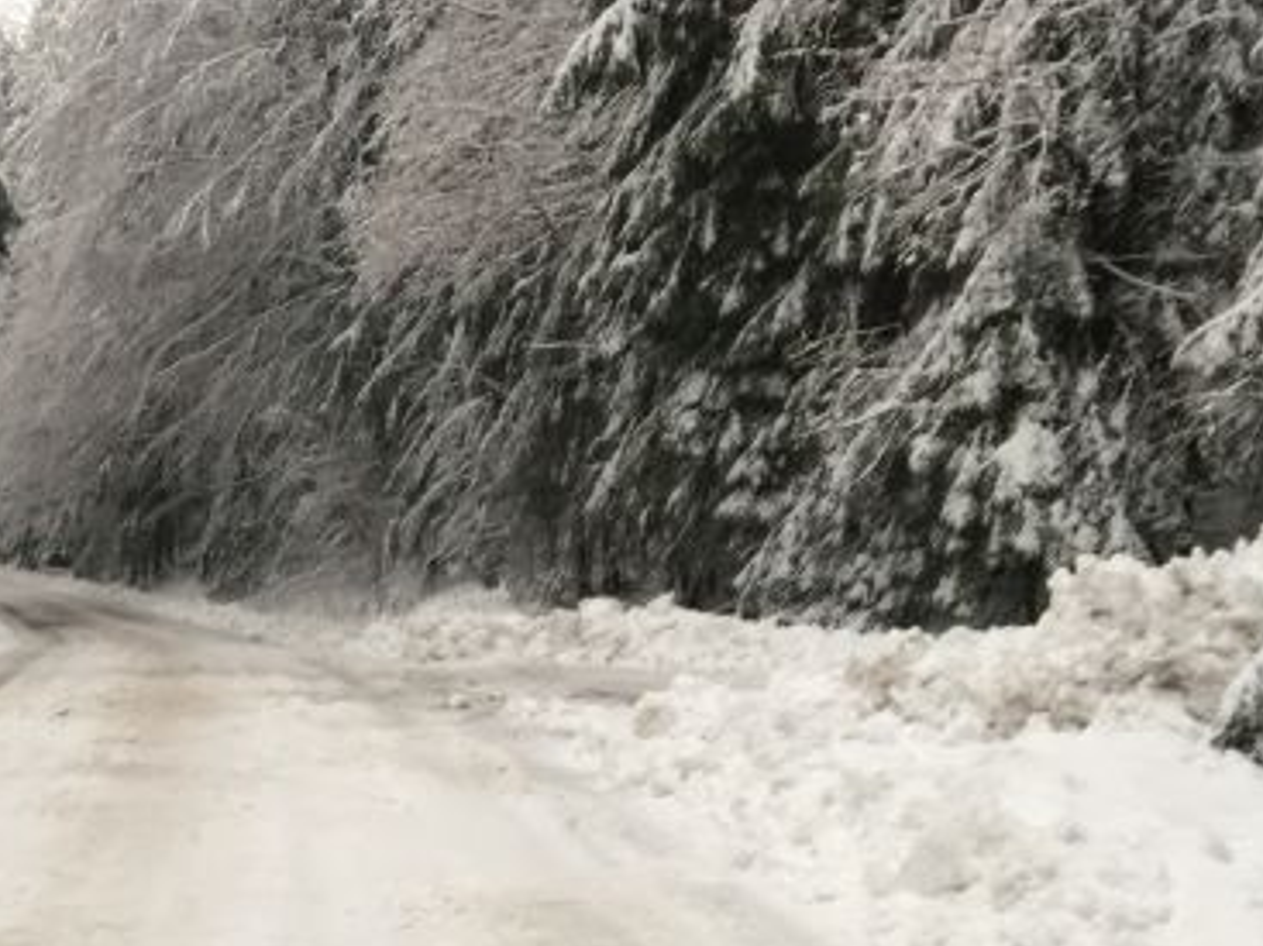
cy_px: 764
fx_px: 2881
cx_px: -83
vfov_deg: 18.5
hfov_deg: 23.4
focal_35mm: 79
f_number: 2.2
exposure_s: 1/100
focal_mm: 4.15
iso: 40
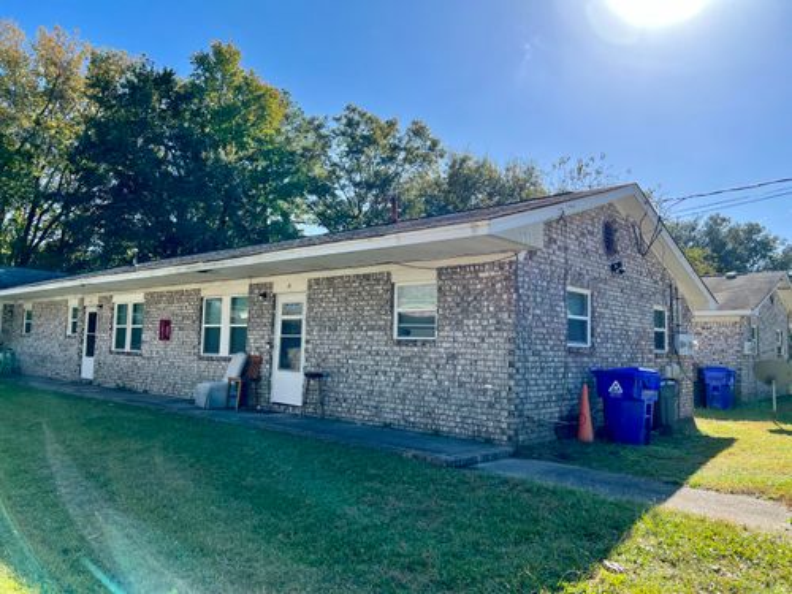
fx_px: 595
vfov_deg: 53.1
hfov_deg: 67.3
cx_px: 396
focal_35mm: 26
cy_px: 297
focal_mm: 5.7
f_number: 1.5
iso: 50
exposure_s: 1/2252
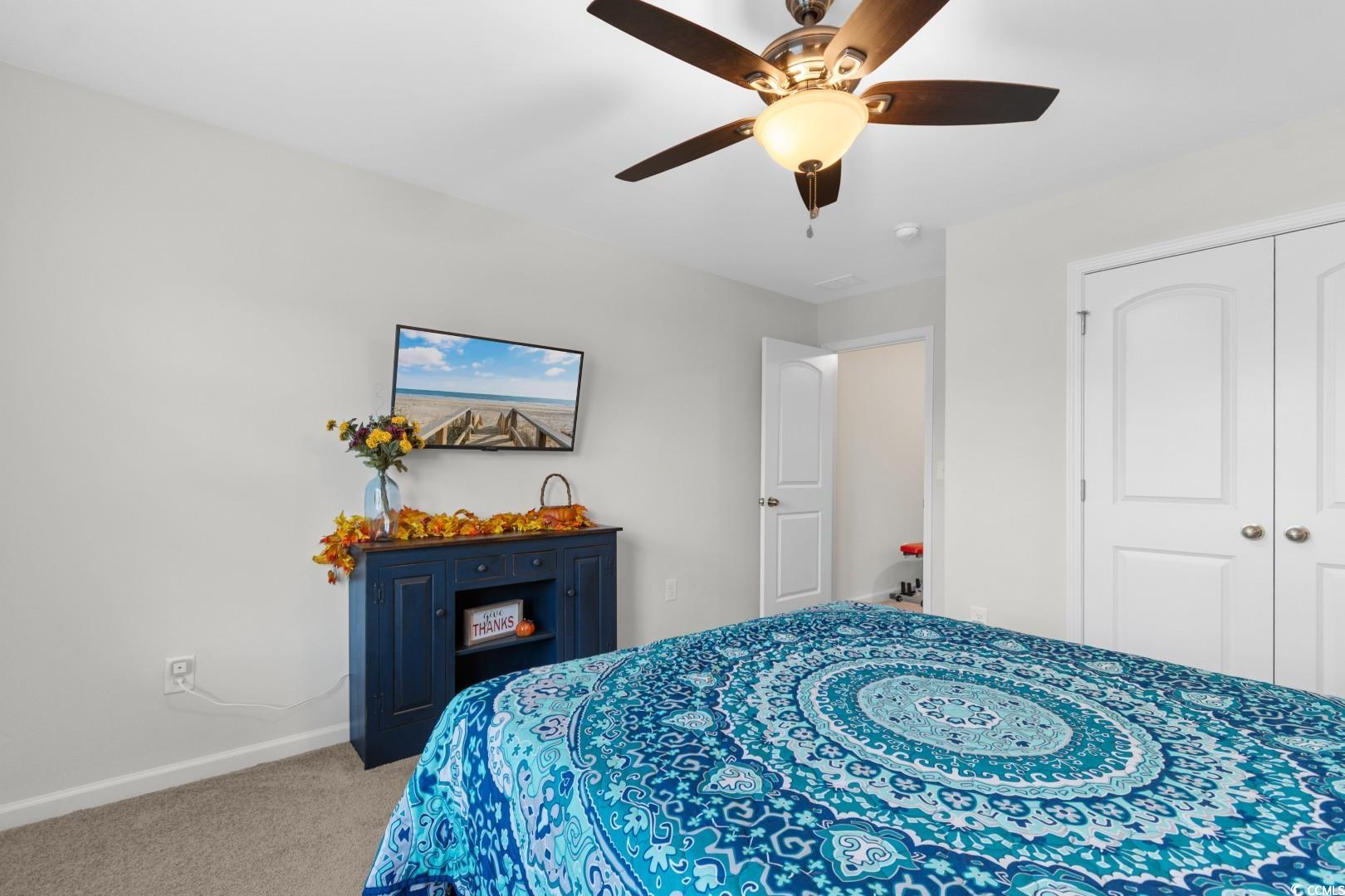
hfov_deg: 100.4
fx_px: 560
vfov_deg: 77.3
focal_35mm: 15
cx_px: 672
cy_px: 448
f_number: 4.5
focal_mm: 10
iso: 100
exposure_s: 1/8
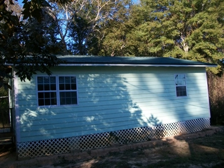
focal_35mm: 32
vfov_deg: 44.2
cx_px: 112
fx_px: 207
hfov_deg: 56.8
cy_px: 84
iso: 80
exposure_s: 1/500
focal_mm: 5.7
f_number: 2.9
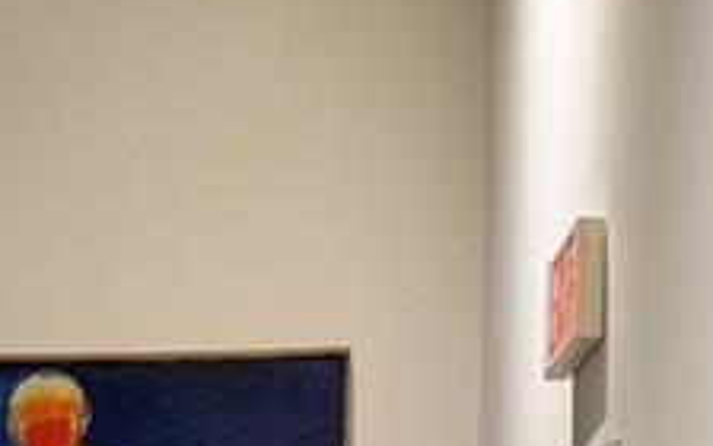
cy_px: 1306
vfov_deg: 8.3
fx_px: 2643
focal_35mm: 136
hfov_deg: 15.2
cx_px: 51
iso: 125
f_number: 1.78
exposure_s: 1/60
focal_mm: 6.76
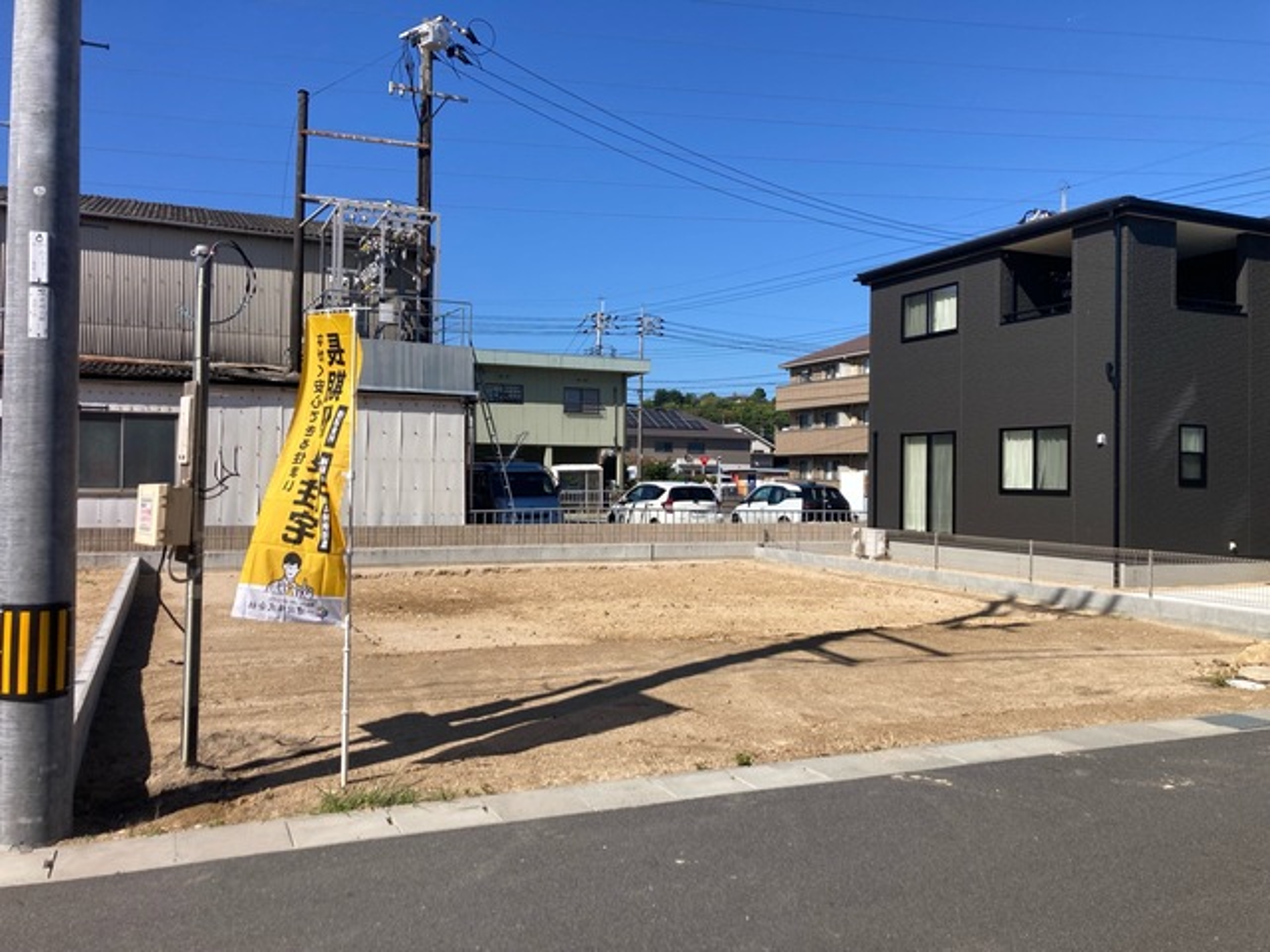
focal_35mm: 28
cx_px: 635
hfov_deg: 63.4
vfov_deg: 49.7
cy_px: 476
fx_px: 1027
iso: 20
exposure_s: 1/2525
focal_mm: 3.99
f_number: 1.8
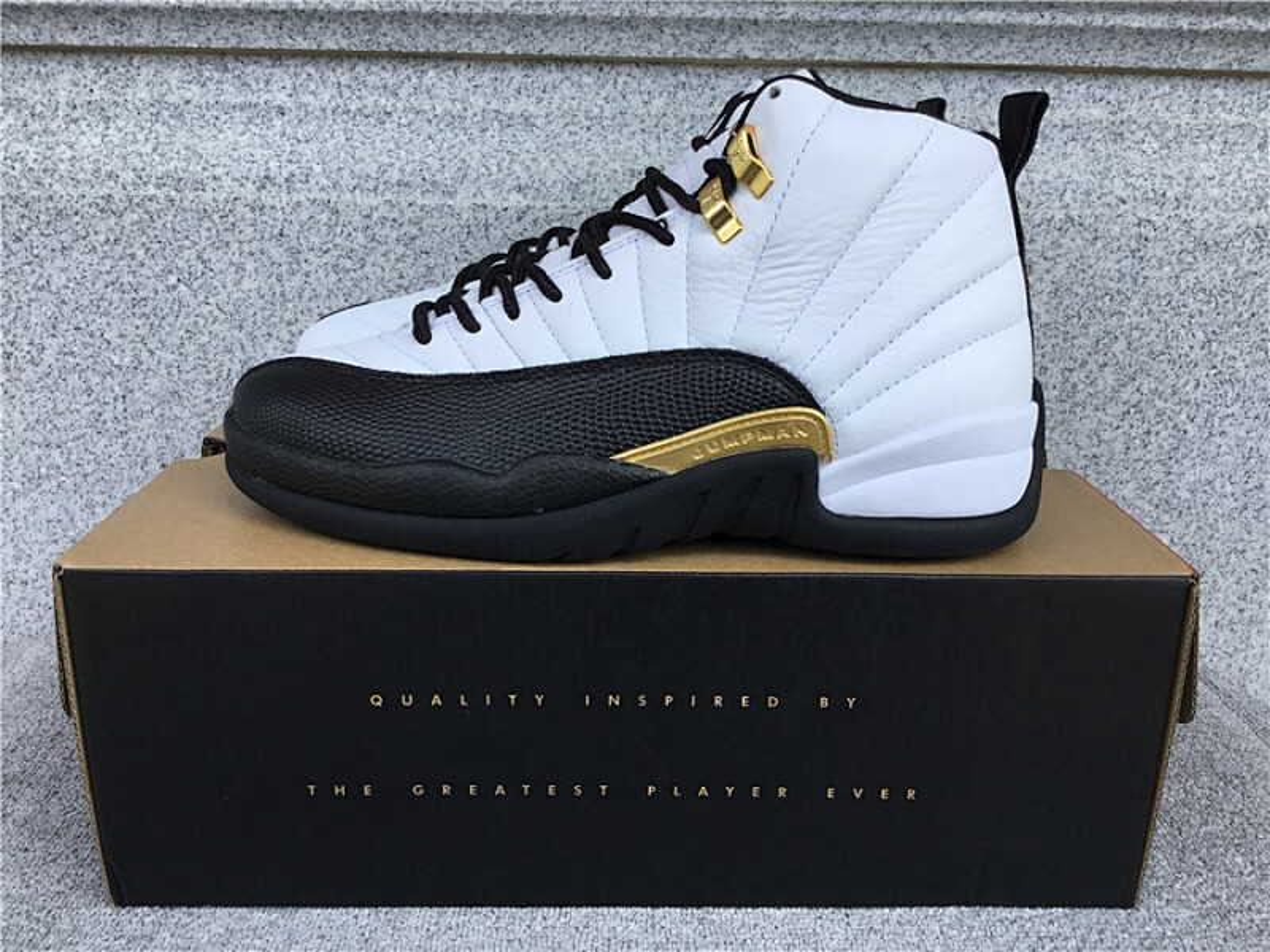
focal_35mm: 31
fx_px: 1137
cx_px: 635
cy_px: 476
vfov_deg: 45.4
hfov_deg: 58.4
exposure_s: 1/297
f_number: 2.4
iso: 25
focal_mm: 3.3
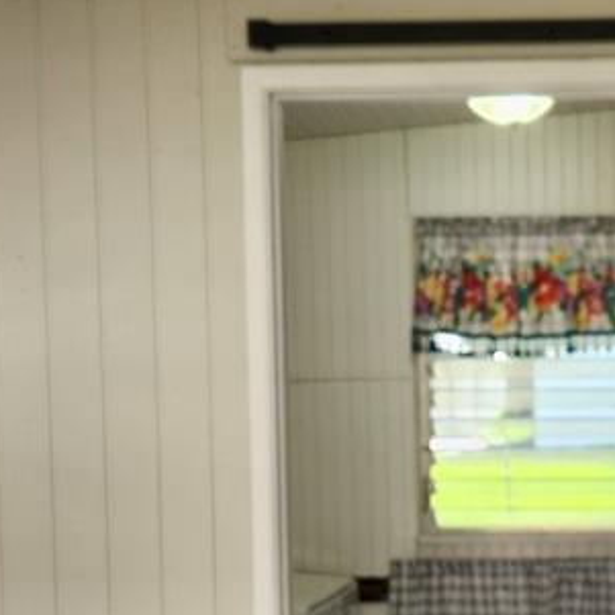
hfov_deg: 20.6
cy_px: 468
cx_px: 629
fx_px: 1628
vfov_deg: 21.2
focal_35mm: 81
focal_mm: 5.4
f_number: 1.8
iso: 80
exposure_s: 1/180
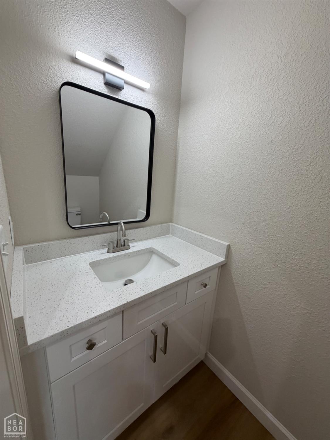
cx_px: 165
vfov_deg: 102.0
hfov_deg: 85.7
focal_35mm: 14
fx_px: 178
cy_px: 220
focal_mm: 2.22
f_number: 2.2
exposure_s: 1/120
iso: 250
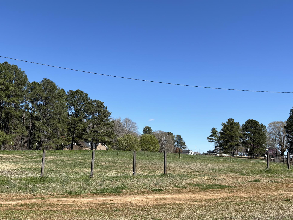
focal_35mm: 40
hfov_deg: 46.3
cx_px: 107
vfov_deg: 35.8
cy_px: 86
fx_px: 339
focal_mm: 5.96
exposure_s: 1/3106
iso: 50
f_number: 1.6
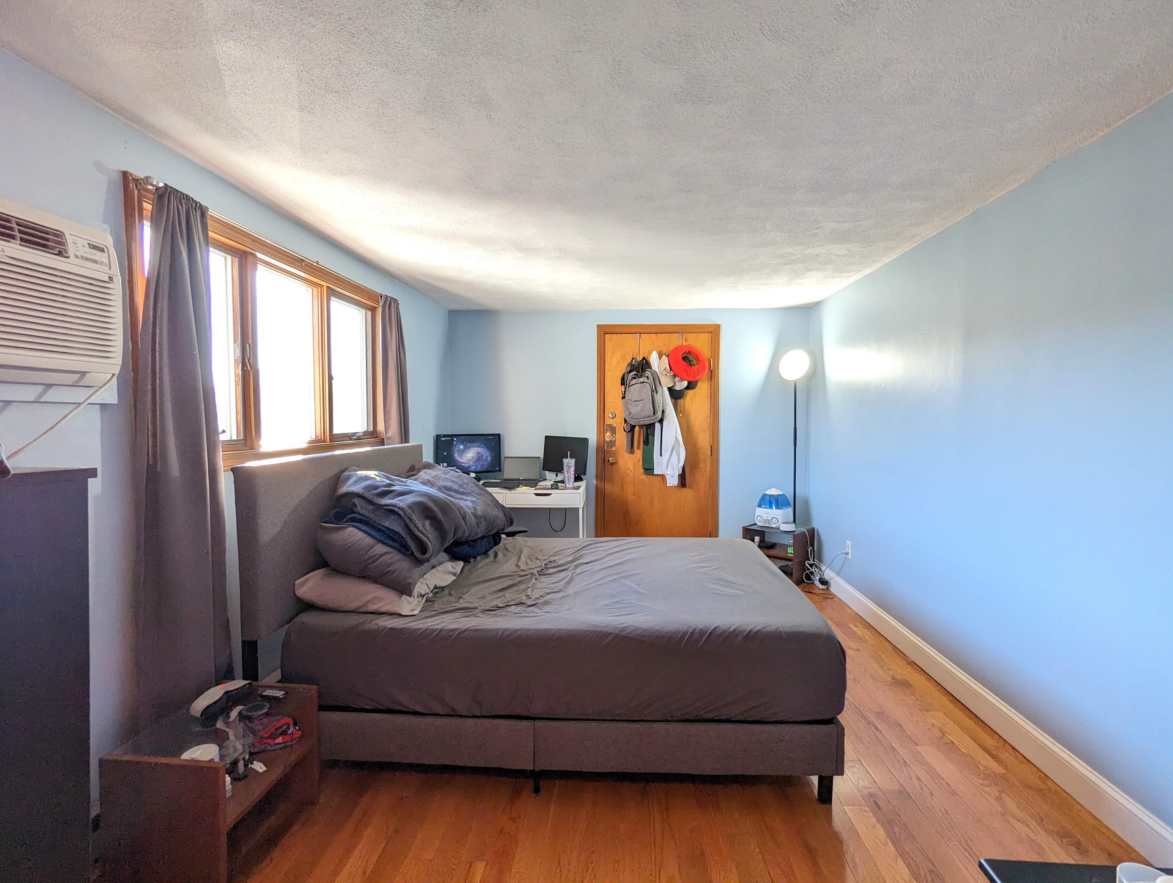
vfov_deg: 78.2
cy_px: 442
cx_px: 586
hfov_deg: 94.4
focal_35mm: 16
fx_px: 543
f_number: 2.2
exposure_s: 1/53.7
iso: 57
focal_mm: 2.35
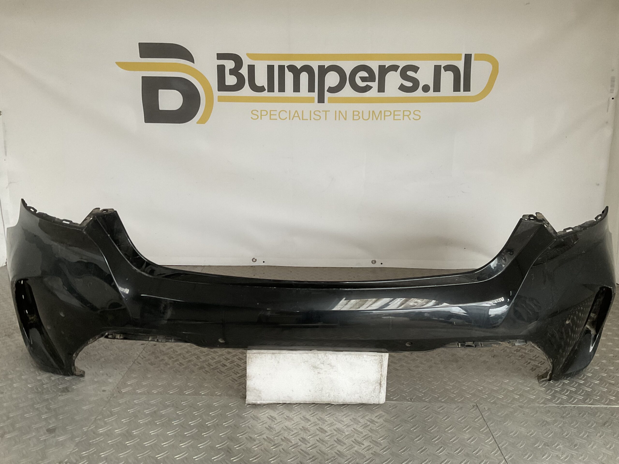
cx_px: 310
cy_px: 232
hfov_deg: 61.7
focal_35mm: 29
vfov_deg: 48.2
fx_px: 519
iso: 125
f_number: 1.8
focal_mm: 3
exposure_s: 1/60
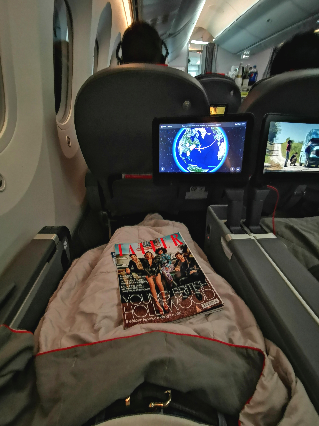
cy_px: 213
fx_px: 197
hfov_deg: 78.1
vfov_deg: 94.5
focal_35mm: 16
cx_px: 160
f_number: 2.2
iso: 1000
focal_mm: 3.95
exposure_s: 4
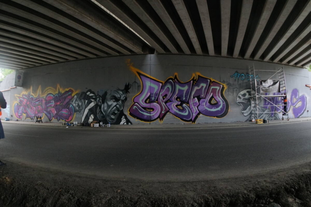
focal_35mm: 30
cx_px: 156
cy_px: 104
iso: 1600
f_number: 9
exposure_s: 1/160
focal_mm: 20
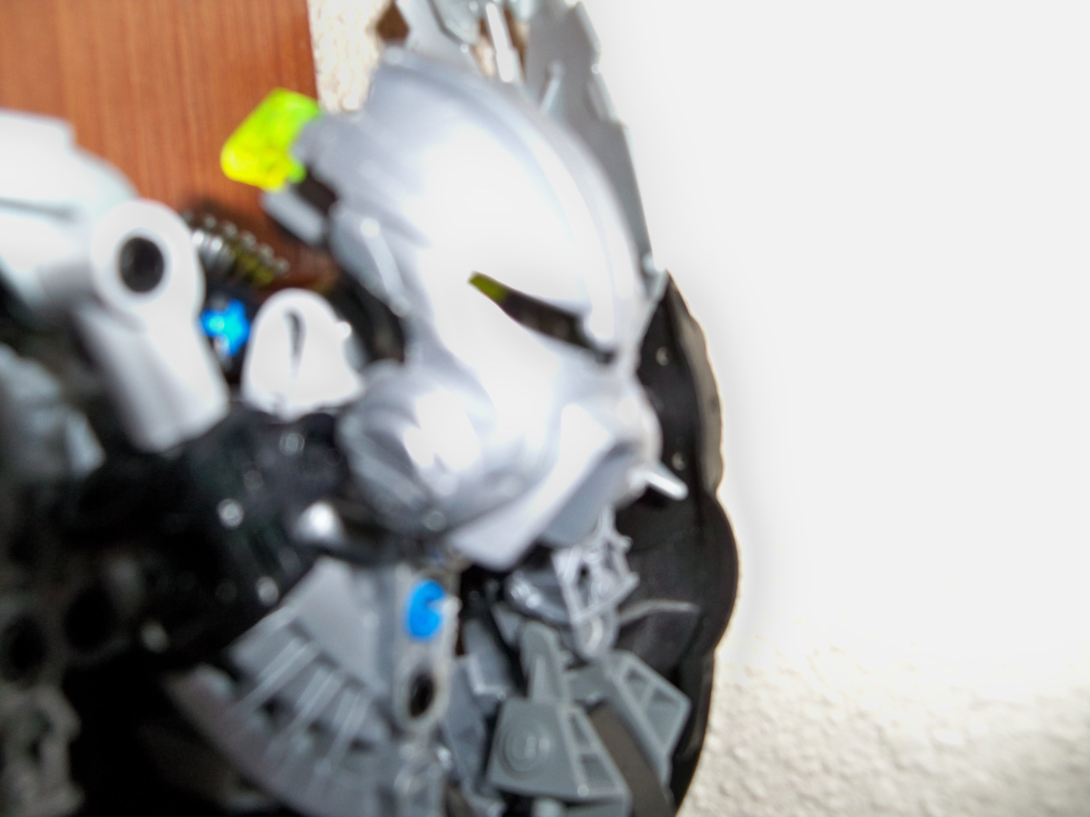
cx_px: 545
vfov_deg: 40.7
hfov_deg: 52.6
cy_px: 408
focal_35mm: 35
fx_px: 1102
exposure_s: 1/30
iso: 200
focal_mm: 6.2
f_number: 3.5
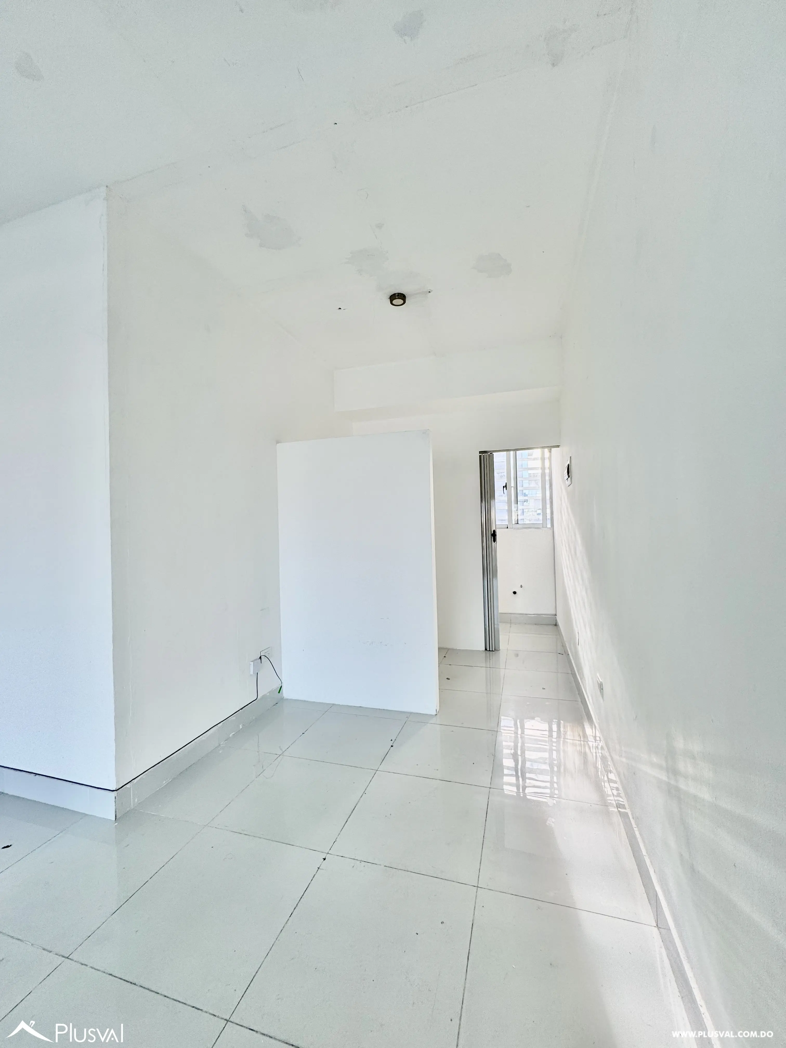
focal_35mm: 14
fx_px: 424
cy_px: 524
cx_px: 393
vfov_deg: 102.1
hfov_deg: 85.7
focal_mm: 2.22
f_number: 2.2
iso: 40
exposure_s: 1/217
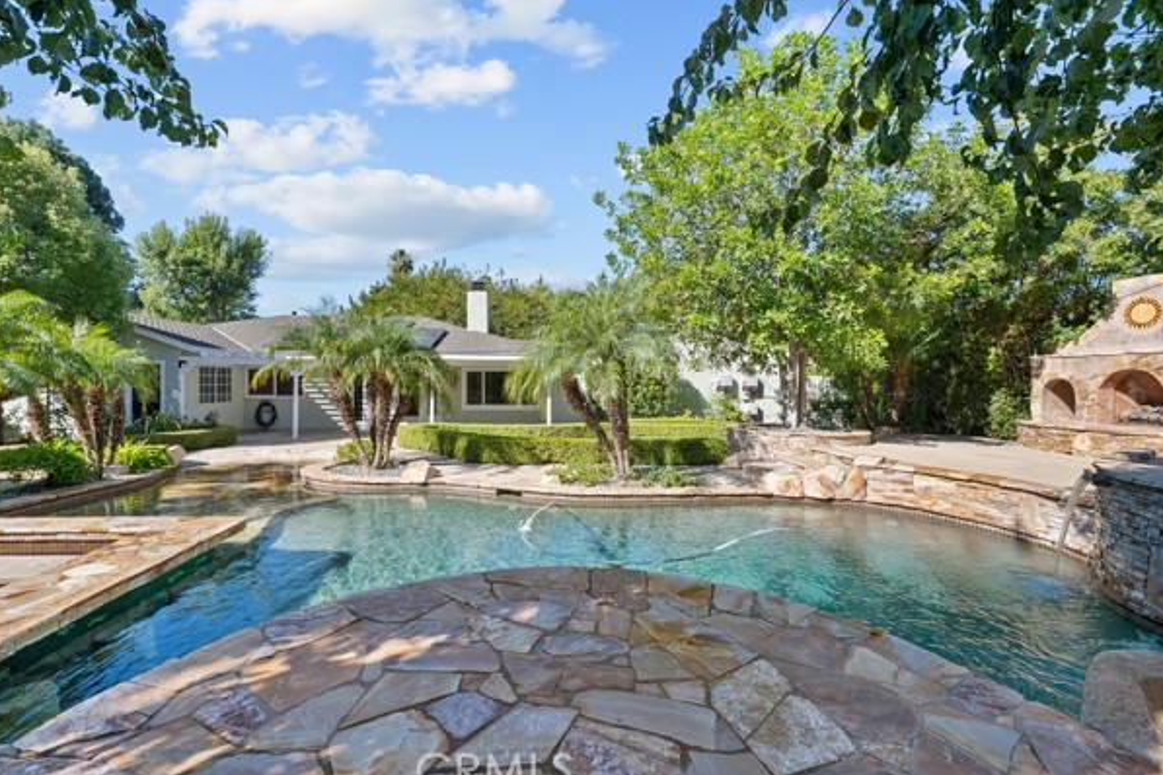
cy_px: 383
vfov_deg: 77.3
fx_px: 485
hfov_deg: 100.3
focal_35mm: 15
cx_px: 555
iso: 100
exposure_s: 1/30
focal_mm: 14
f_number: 9
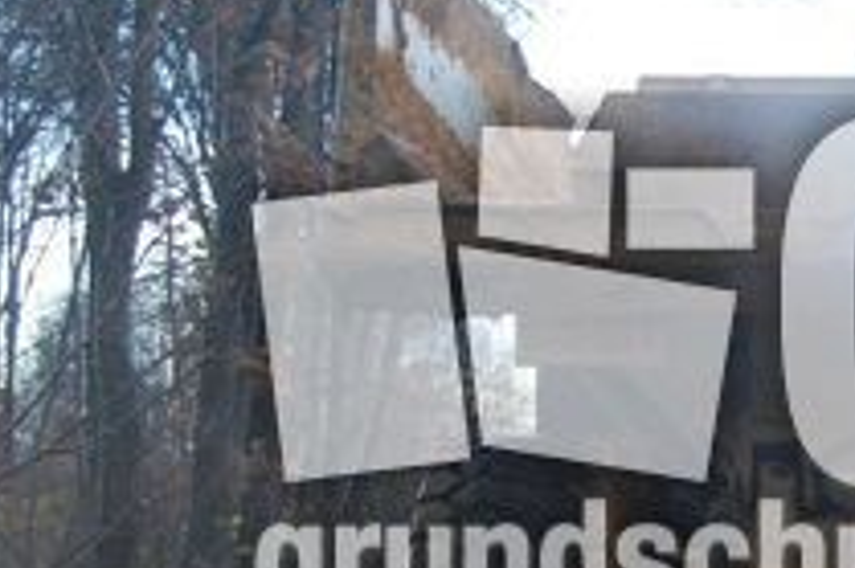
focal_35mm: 103
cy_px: 376
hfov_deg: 19.0
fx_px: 2444
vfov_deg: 13.3
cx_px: 953
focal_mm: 28
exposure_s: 1/40
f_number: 4.2
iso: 400
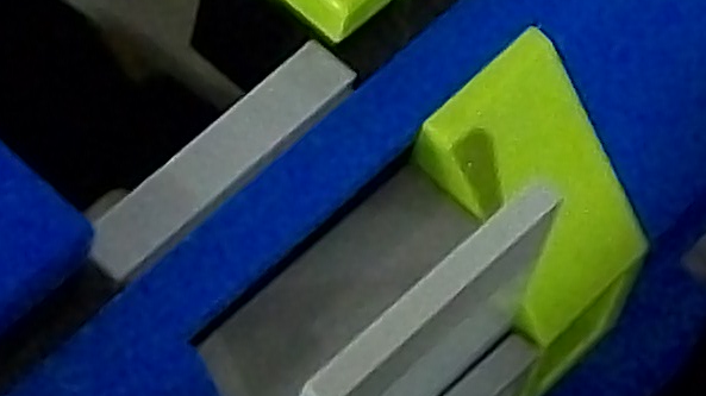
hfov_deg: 10.0
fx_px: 4042
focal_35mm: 216
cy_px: 126
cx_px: 514
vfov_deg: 5.6
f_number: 2.7
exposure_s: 1/8
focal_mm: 6
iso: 240
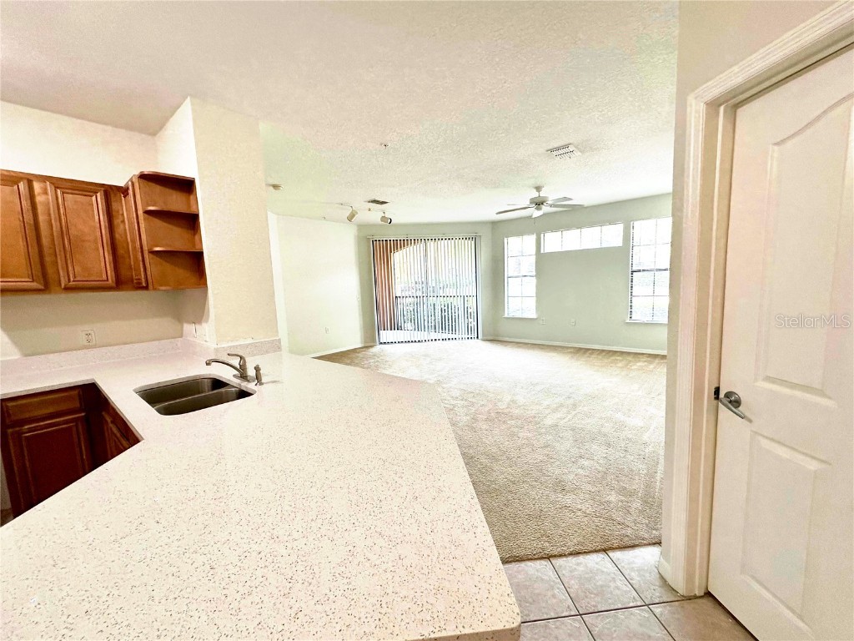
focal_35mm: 14
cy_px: 320
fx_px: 345
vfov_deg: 85.7
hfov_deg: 102.1
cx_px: 427
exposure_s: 1/120
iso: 125
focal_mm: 2.22
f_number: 2.2
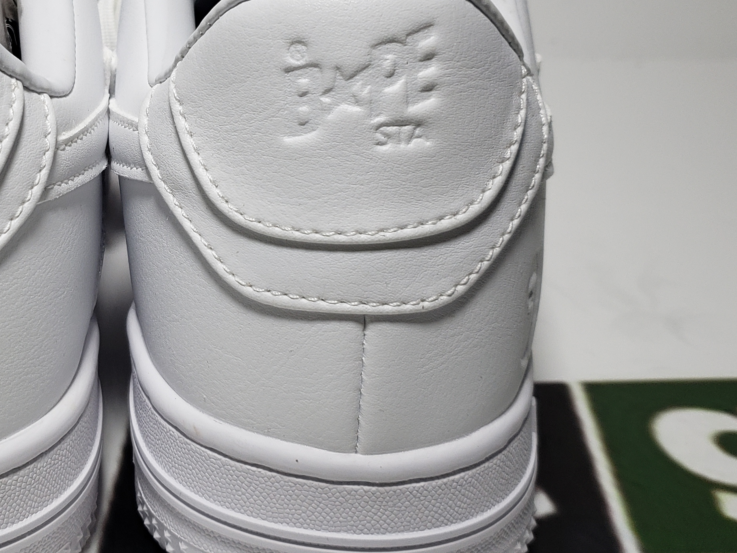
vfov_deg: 26.0
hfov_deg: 32.9
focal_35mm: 56
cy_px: 207
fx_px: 1192
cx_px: 98
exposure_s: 1/734
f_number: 1.5
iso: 50
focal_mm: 4.3
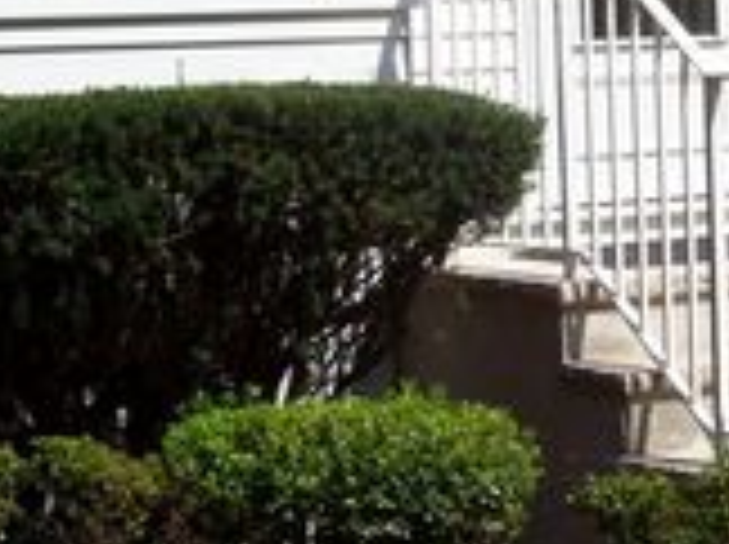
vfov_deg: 11.3
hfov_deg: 15.0
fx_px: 2734
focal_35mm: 130
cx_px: 711
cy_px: 128
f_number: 5.6
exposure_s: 1/481
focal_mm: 7
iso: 80
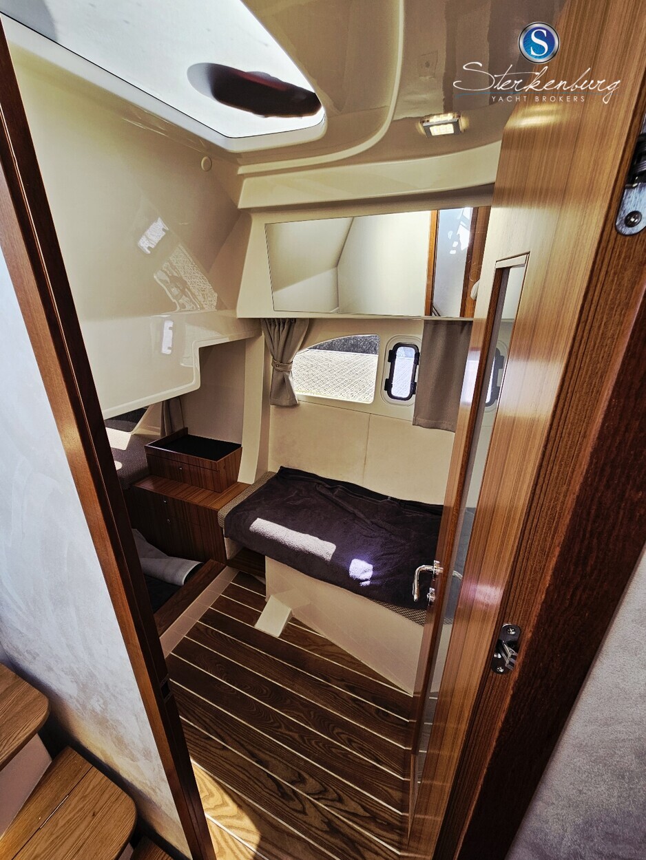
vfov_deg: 106.2
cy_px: 430
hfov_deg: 89.9
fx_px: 323
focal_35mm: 13
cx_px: 323
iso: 50
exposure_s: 1/90.1
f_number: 2.2
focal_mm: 2.2
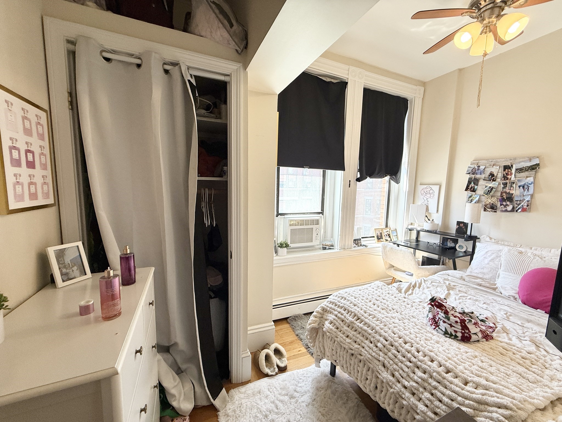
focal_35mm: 14
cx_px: 281
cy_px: 211
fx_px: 227
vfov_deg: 85.7
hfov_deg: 102.1
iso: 80
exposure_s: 1/120
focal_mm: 2.22
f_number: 2.2
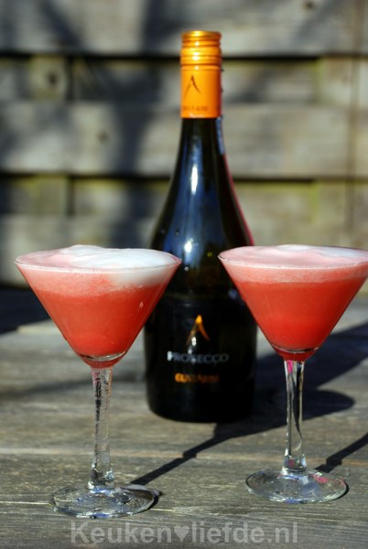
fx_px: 1329
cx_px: 184
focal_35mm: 87
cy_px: 274
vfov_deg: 23.3
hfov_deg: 15.8
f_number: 5.6
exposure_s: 1/500
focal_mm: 58
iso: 180
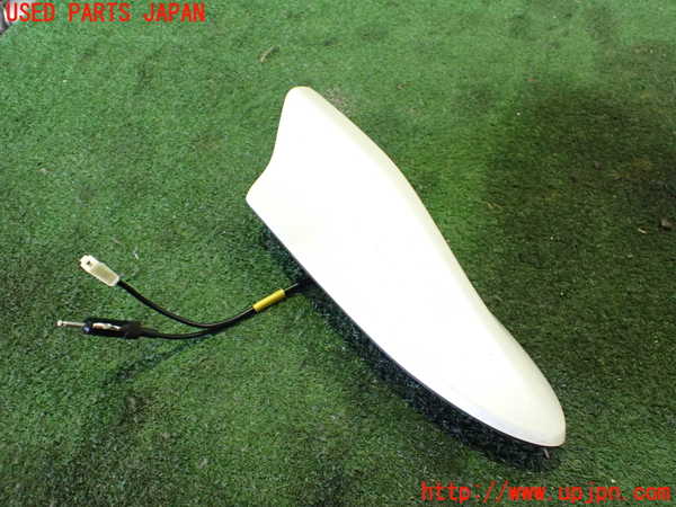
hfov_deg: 60.0
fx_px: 586
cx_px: 338
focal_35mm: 30
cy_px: 254
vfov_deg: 46.8
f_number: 2.3
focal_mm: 5.4
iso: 800
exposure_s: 1/50
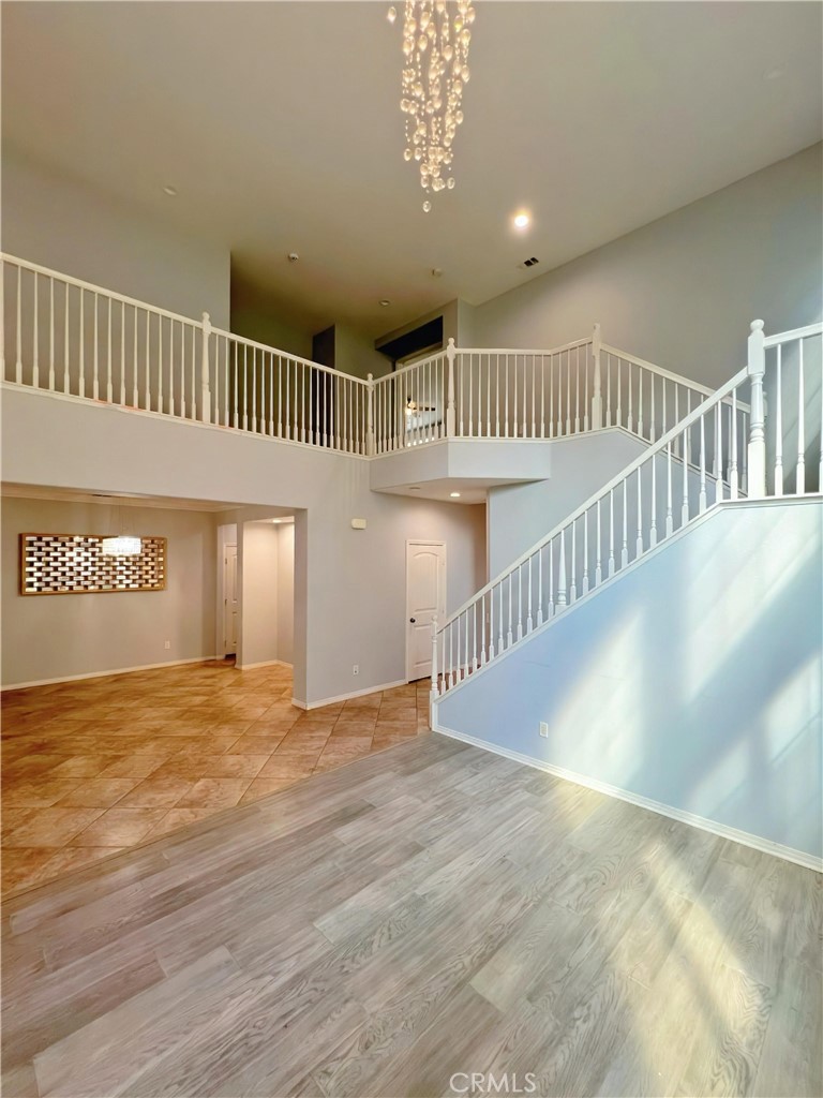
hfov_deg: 89.9
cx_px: 412
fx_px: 412
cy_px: 549
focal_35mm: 13
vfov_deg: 106.2
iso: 125
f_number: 1.8
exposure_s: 1/120
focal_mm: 1.57
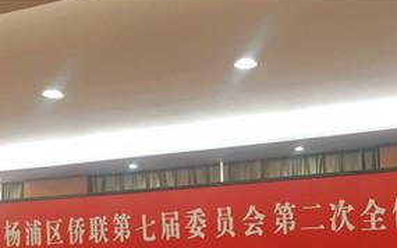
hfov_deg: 37.4
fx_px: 584
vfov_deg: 22.9
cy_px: 253
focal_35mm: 54
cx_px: 237
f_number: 2.2
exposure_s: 1/33
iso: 80
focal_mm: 4.15
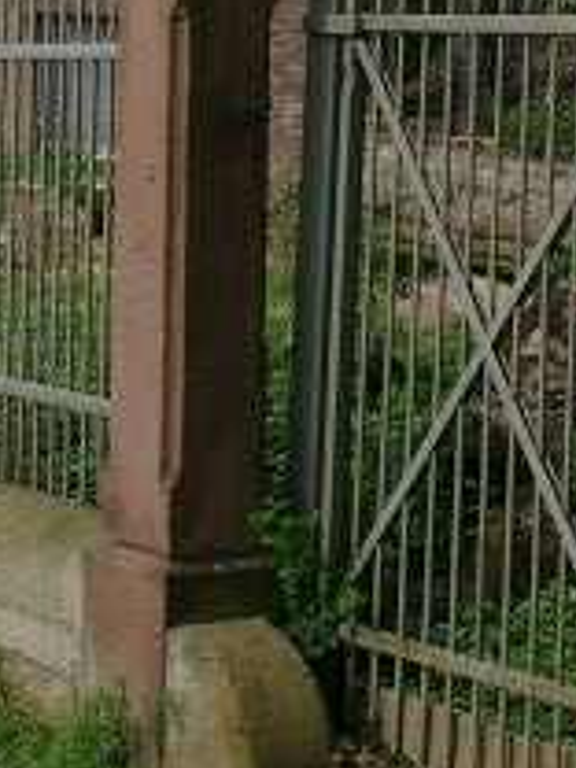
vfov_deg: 14.1
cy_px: -377
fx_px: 2906
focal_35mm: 131
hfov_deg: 11.3
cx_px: 436
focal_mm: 7.13
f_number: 4
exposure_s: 1/530
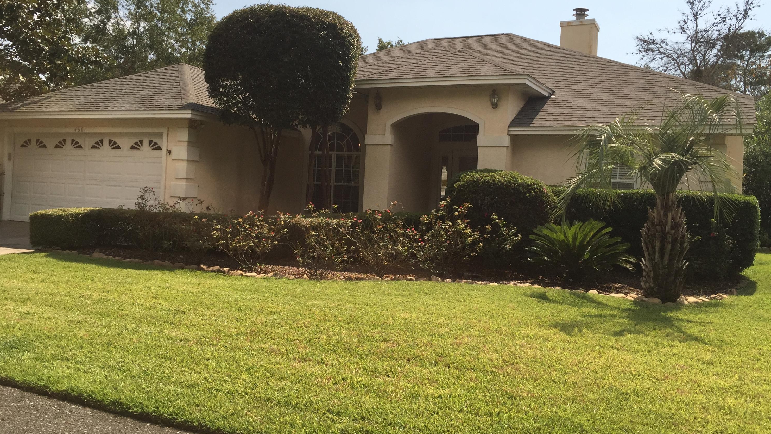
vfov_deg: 36.6
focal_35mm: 32
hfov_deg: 61.0
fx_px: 654
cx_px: 381
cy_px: 191
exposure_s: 1/3300
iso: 40
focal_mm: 4.15
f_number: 2.2
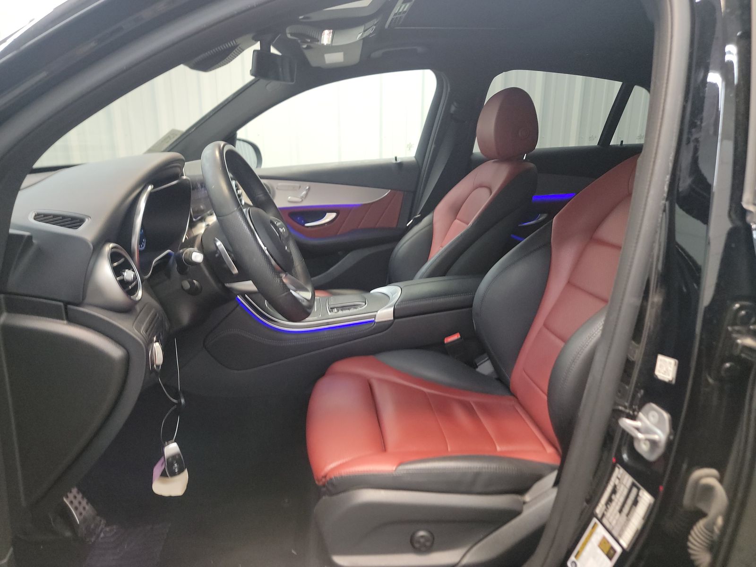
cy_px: 284
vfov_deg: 56.8
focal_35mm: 24
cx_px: 378
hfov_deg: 71.6
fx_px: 524
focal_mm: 6.7
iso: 760
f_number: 1.8
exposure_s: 1/59
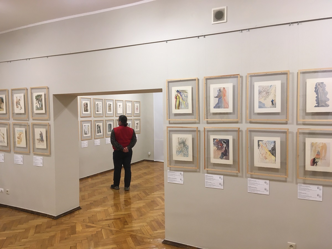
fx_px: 278
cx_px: 166
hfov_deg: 61.7
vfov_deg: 48.2
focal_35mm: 29
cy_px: 124
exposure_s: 1/33
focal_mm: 4.15
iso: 80
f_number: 2.2
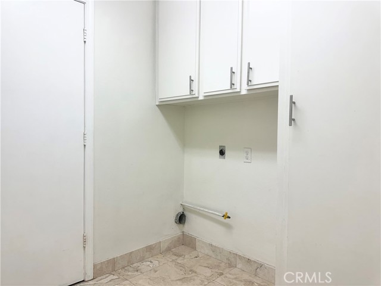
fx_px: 264
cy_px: 143
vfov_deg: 56.8
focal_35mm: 24
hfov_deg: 71.6
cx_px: 190
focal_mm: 6.86
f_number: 1.78
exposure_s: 1/120
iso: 64
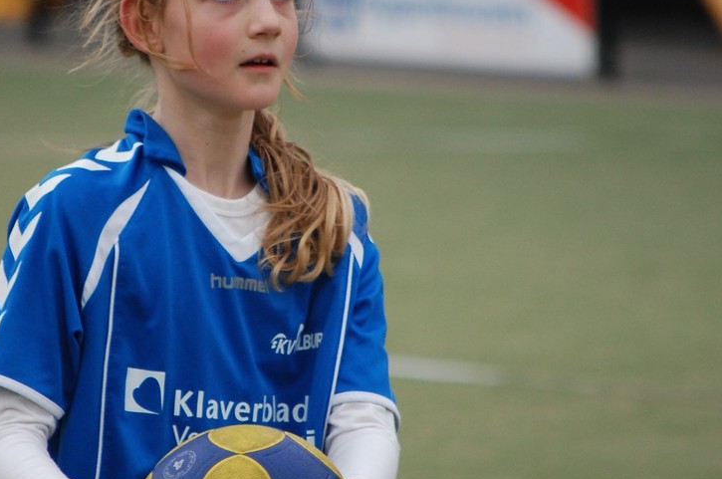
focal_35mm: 424
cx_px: 261
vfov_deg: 3.2
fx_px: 8490
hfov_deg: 4.9
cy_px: 167
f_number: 5.6
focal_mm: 200
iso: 400
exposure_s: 1/800
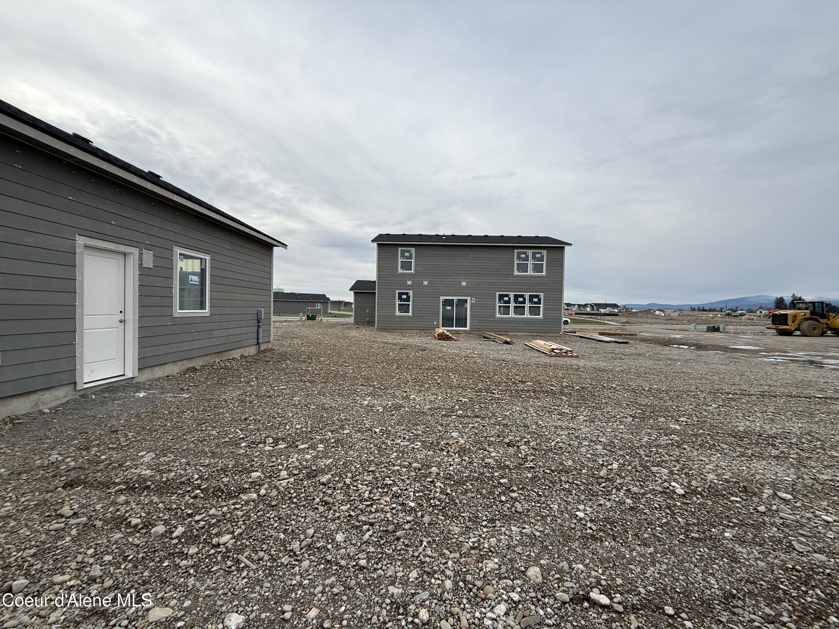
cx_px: 420
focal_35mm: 14
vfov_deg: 85.7
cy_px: 314
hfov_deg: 102.1
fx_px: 339
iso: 50
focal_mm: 2.22
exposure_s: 1/590
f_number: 2.2
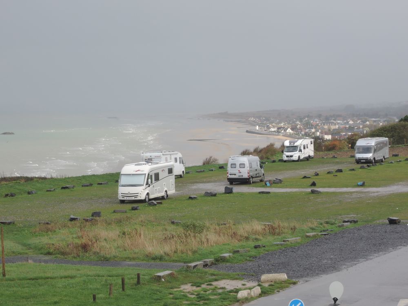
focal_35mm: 120
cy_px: 153
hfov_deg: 16.4
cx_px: 204
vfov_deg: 12.3
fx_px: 1414
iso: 125
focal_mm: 25.5
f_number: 7.1
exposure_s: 1/125
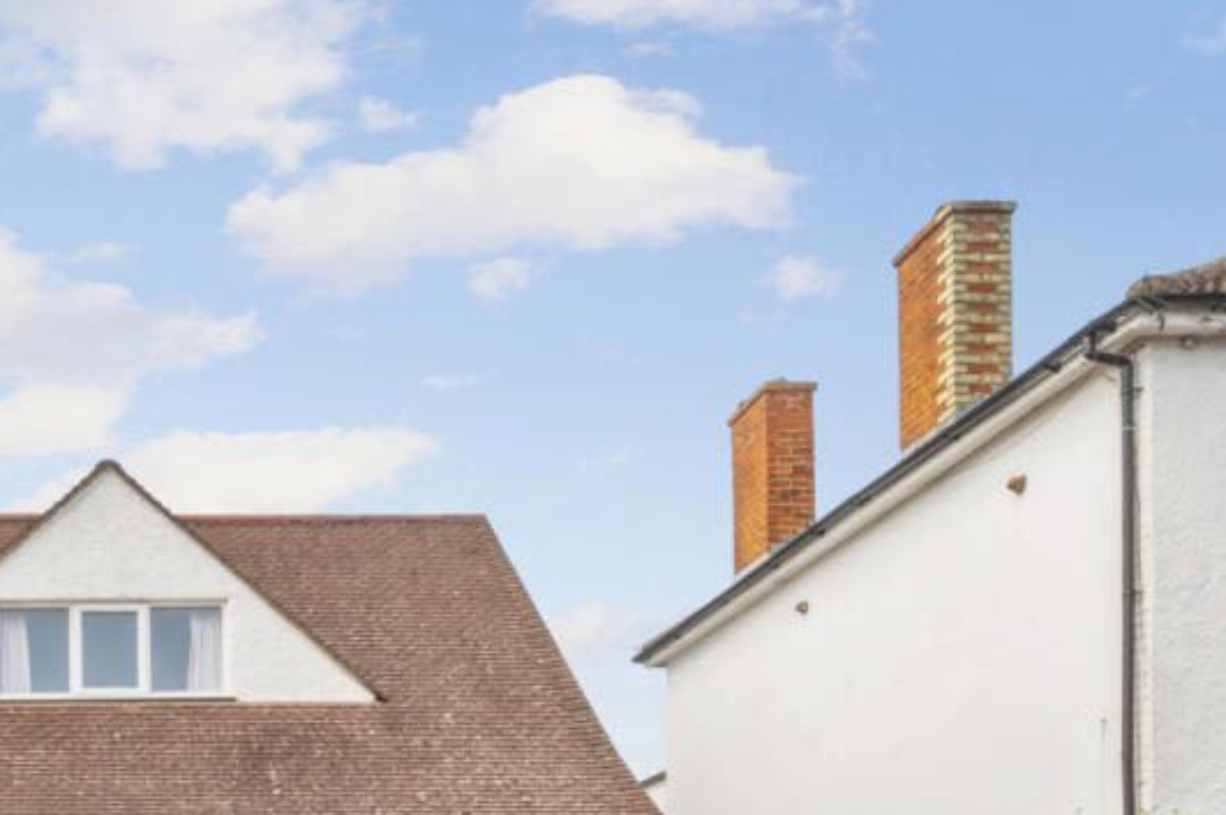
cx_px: 143
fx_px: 919
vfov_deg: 42.8
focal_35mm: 27
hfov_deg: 58.5
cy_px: 770
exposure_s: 1/40
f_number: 16
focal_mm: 14
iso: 200
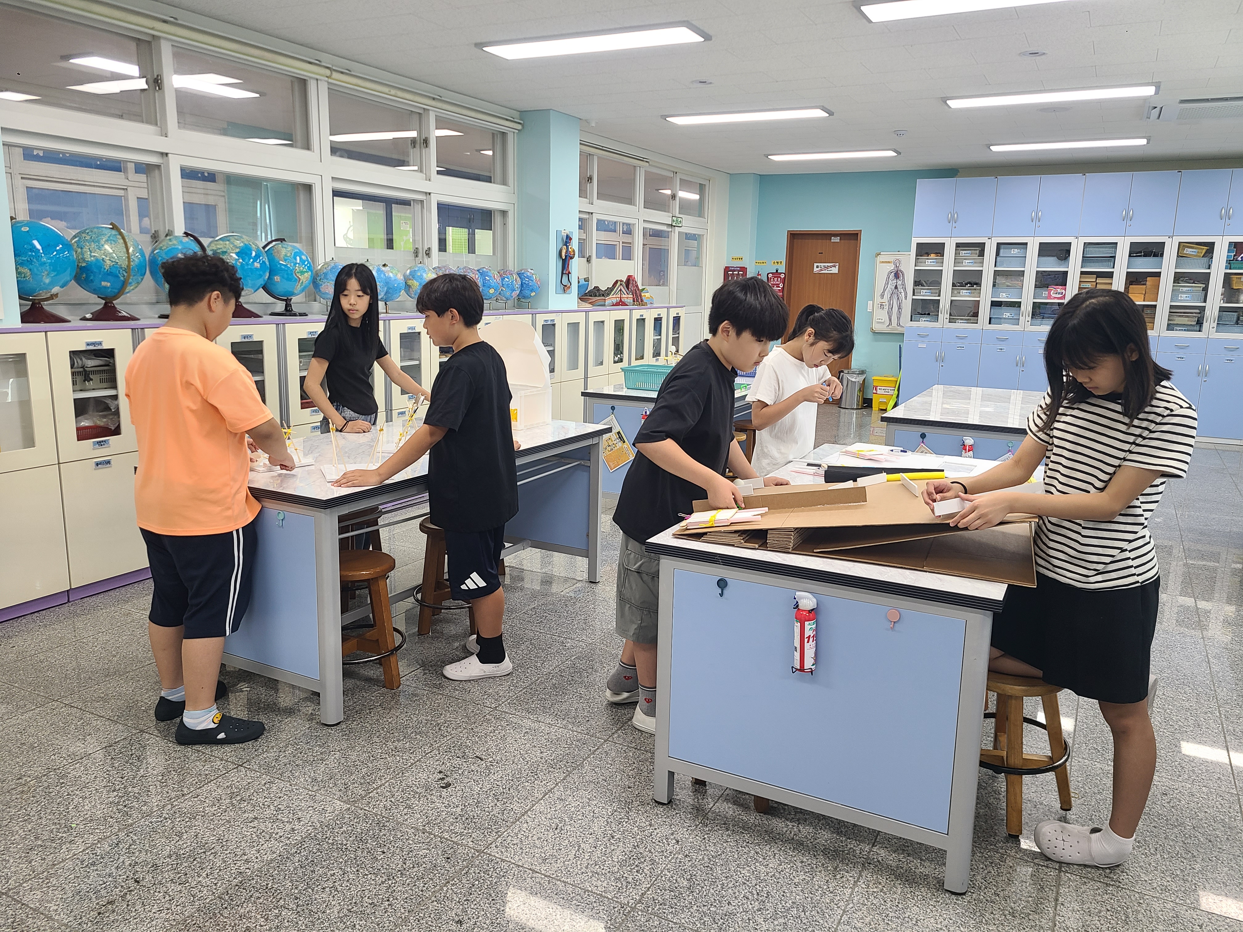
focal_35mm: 26
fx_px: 934
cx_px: 622
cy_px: 466
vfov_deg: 53.1
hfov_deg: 67.3
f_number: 1.8
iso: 80
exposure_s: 1/60
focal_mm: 5.4
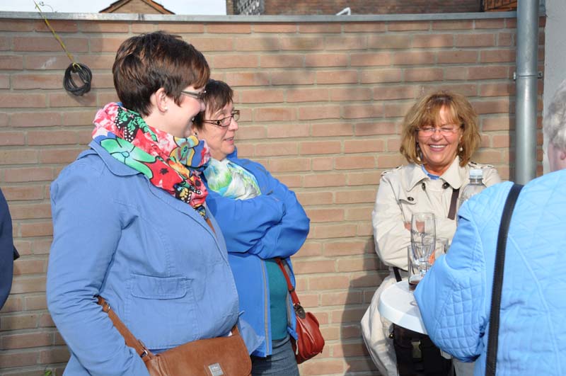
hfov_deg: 36.9
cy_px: 188
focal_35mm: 54
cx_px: 283
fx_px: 848
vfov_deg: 25.0
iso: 200
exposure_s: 1/200
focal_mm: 36
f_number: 9
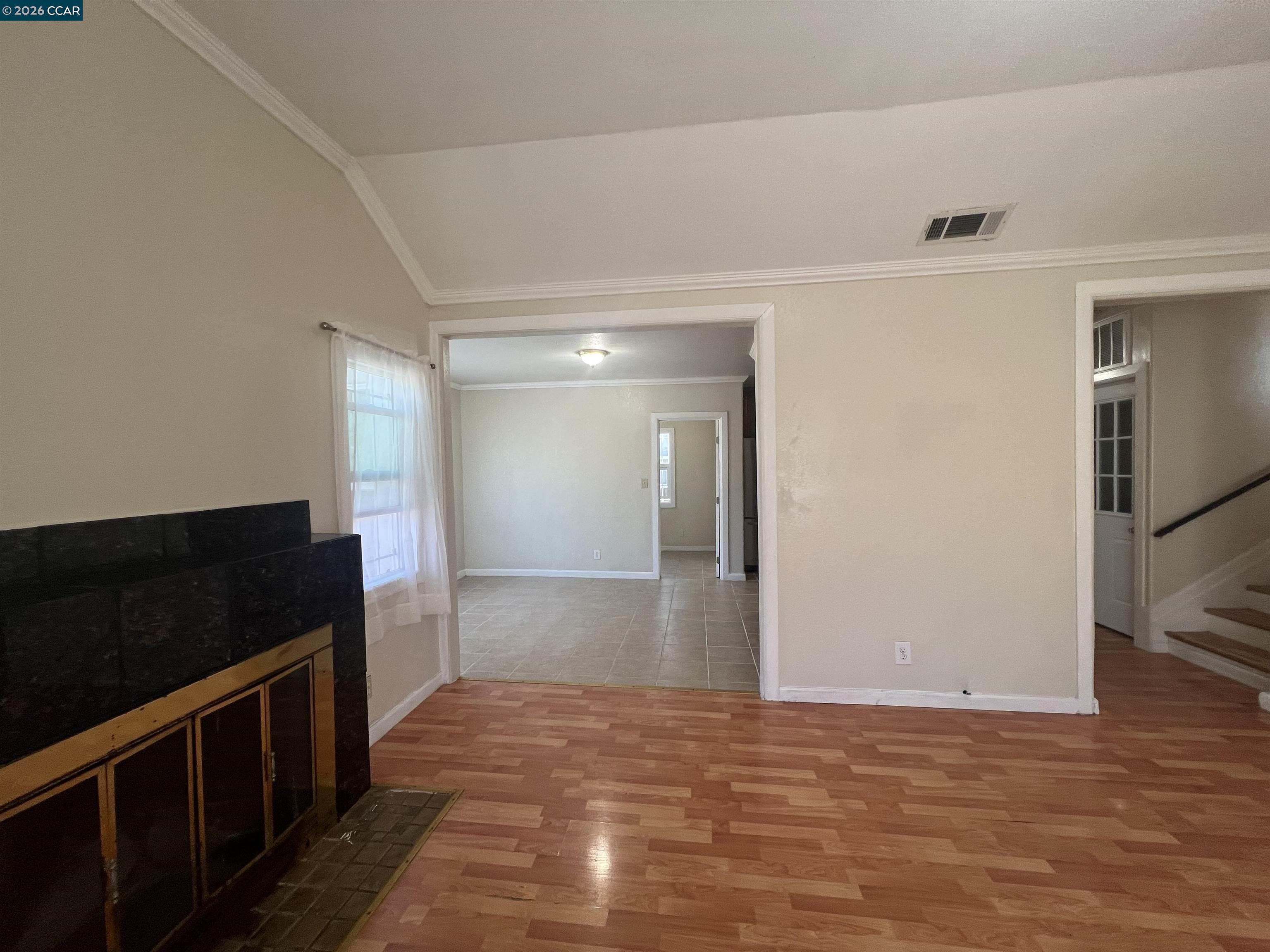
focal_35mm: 13
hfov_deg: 106.2
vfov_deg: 89.9
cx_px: 635
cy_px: 476
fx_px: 477
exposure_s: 1/120
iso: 100
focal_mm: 1.57
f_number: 1.8
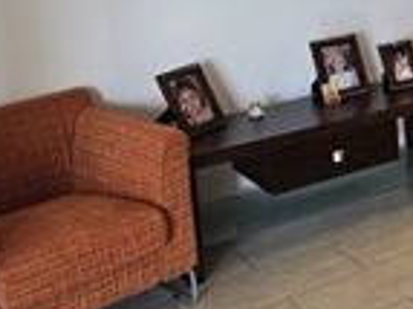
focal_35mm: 64
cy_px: -52
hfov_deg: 25.9
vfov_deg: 21.4
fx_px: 763
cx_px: 539
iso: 80
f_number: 2.2
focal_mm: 2.2
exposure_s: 1/50
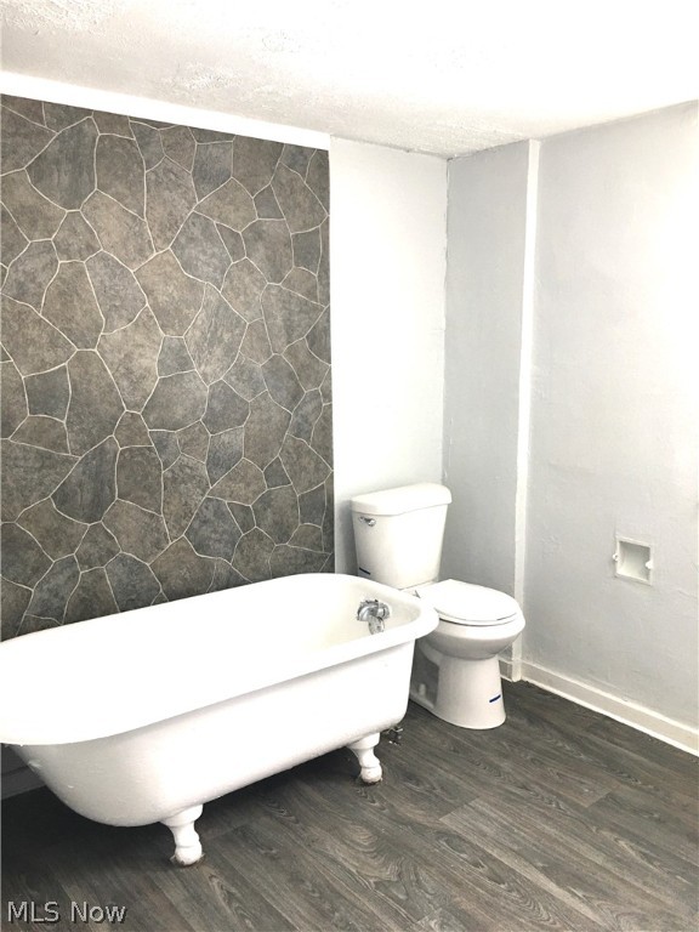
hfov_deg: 48.2
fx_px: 781
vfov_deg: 61.7
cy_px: 466
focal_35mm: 29
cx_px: 350
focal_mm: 4.15
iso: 40
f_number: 2.2
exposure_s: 1/15
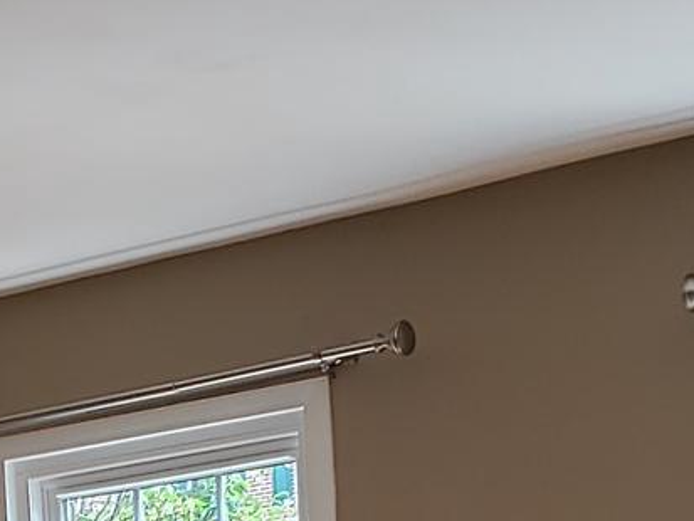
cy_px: 1005
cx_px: -215
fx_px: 2587
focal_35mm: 129
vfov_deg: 10.6
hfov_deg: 14.6
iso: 80
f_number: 2.4
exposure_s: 1/60
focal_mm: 4.3
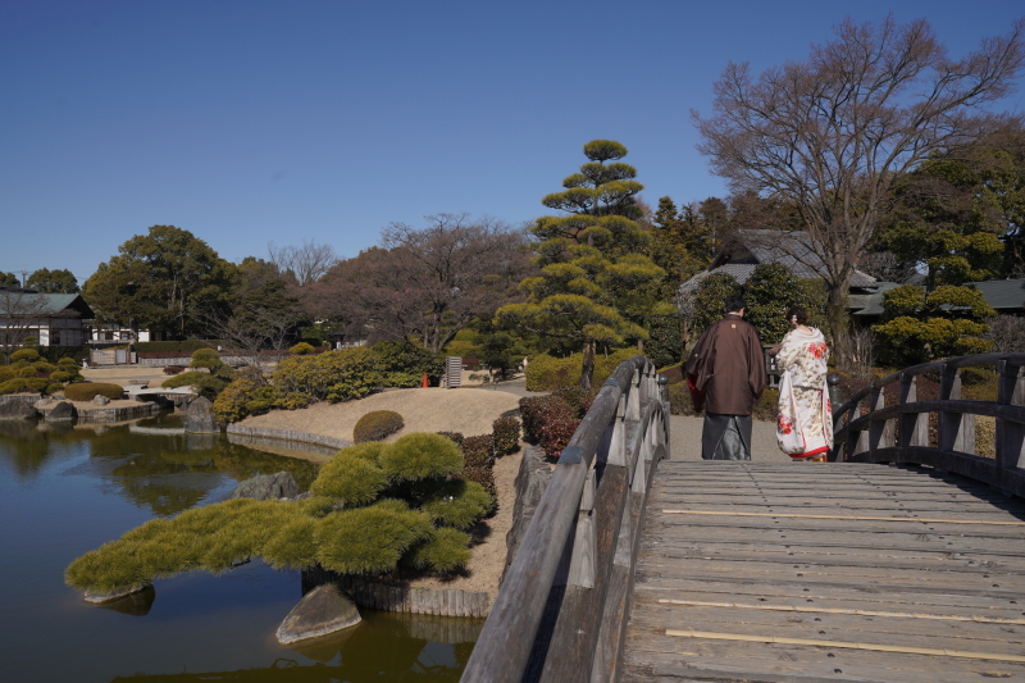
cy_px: 342
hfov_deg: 63.7
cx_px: 512
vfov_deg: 44.9
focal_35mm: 29
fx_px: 825
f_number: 8
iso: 100
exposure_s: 1/500
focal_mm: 29
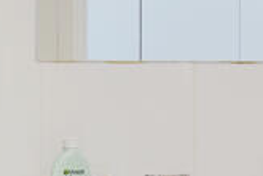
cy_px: 183
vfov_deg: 11.5
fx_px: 862
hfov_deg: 17.3
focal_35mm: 118
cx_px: 180
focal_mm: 13
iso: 100
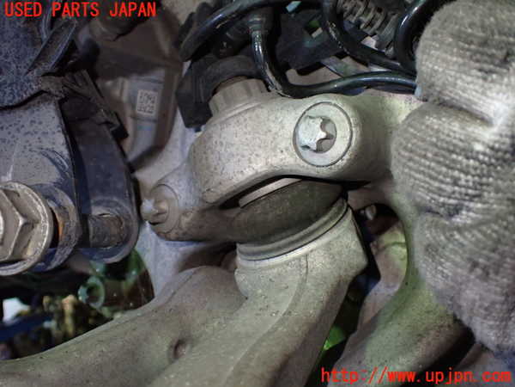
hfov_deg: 60.0
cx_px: 258
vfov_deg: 46.8
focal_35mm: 30
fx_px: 446
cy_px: 194
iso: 800
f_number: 2.3
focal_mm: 5.4
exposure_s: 1/125
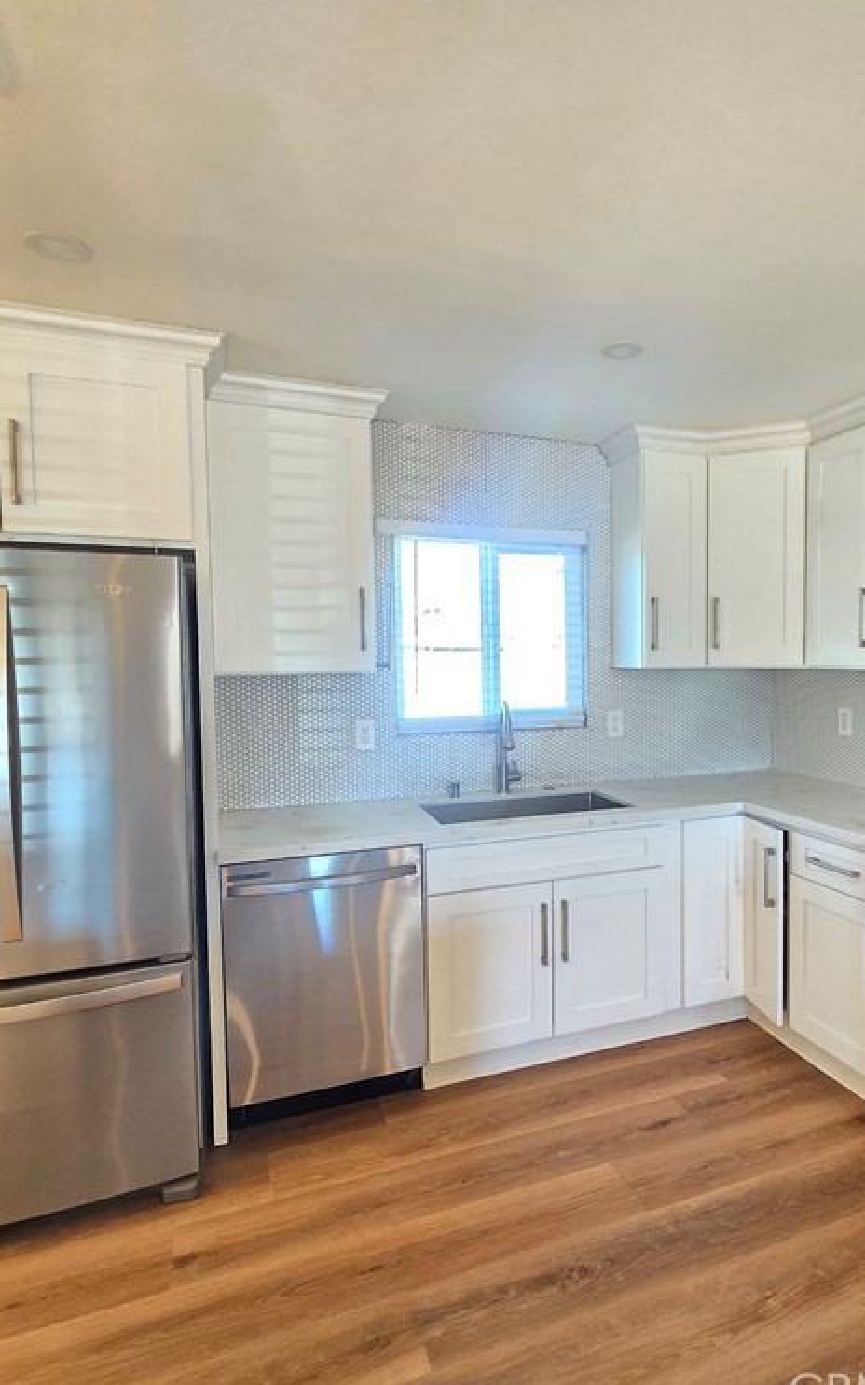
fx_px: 717
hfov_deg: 60.6
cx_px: 582
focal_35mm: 19
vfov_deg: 88.0
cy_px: 701
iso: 125
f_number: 2.2
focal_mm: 2.2
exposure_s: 1/60
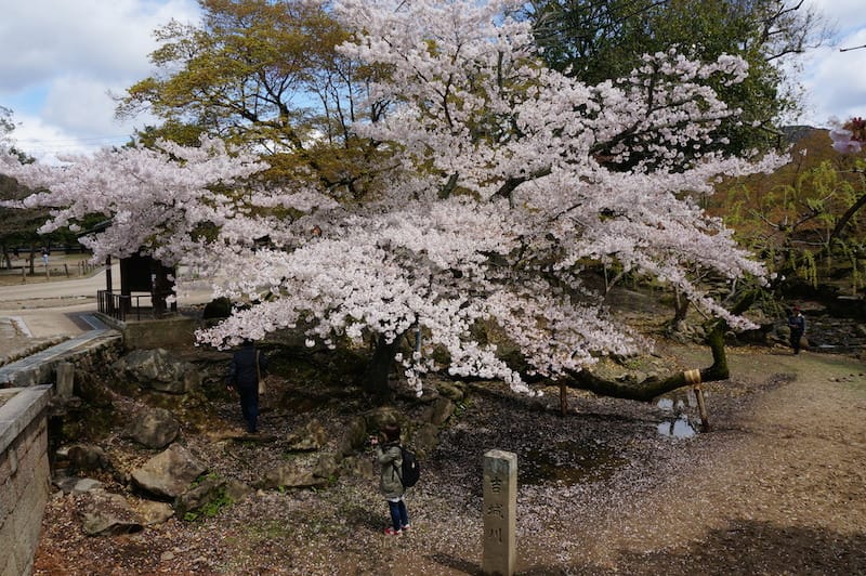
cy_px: 288
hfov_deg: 73.8
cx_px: 433
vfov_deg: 53.1
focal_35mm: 24
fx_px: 577
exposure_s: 1/200
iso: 200
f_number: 13
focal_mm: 16
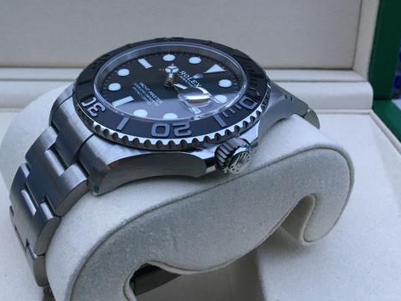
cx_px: 145
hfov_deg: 44.4
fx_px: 487
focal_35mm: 42
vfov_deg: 34.2
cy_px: 111
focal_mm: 3.3
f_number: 2.4
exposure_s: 1/30
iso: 125
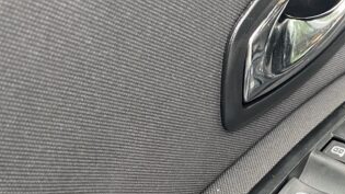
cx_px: 290
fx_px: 658
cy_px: 170
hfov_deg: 28.5
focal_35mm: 72
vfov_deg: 16.6
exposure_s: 1/83
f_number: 1.8
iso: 125
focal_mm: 4.25
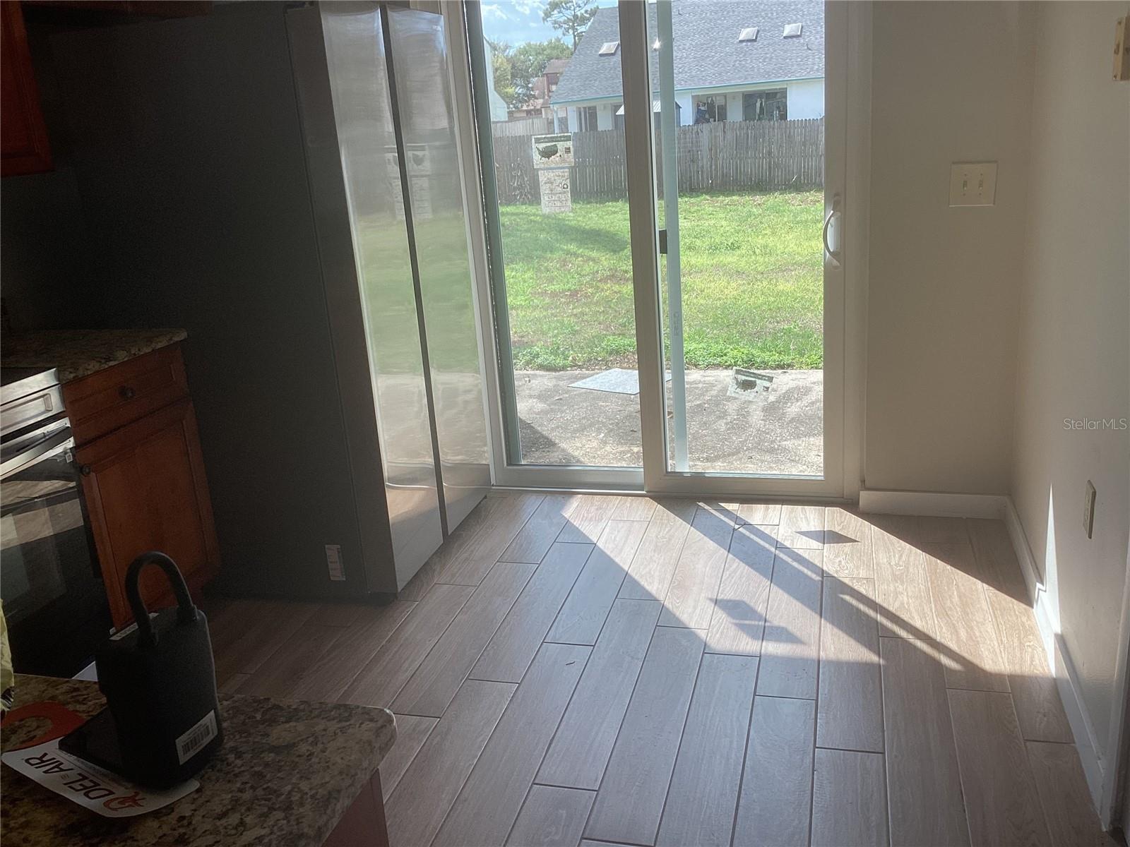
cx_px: 565
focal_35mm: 31
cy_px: 424
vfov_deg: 45.4
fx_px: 1012
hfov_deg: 58.4
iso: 25
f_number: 2.4
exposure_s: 1/154
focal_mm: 3.3
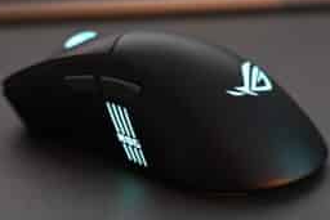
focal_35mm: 102
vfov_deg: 13.4
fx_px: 935
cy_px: 89
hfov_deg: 20.0
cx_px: 189
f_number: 5
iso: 8000
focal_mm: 67
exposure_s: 1/40
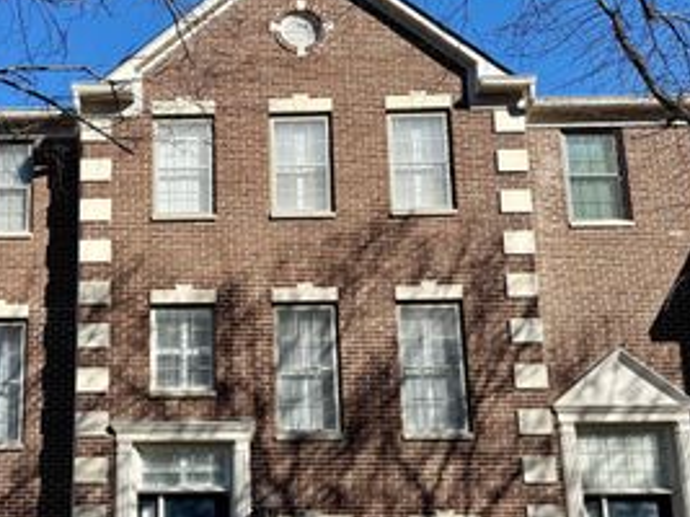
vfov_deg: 31.8
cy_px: 363
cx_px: 199
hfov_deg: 41.2
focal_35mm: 45
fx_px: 897
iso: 80
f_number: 1.78
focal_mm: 6.76
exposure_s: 1/3021
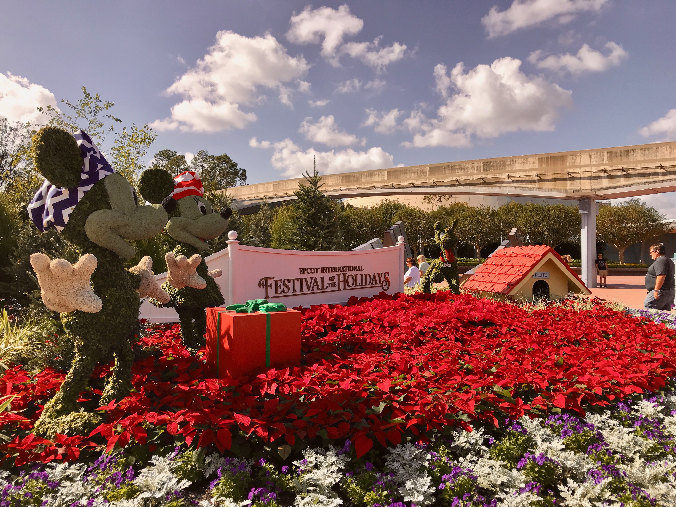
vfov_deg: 49.7
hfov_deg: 63.4
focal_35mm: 28
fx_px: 547
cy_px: 254
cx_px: 338
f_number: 1.8
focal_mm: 3.99
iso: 20
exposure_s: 1/2740
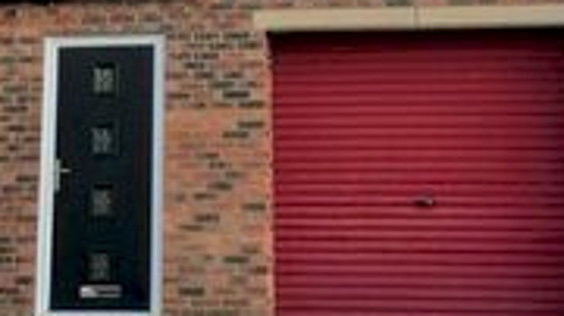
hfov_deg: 24.7
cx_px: 248
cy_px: -74
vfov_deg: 13.6
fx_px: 1285
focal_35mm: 86
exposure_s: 1/299
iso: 40
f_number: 1.9
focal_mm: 3.6
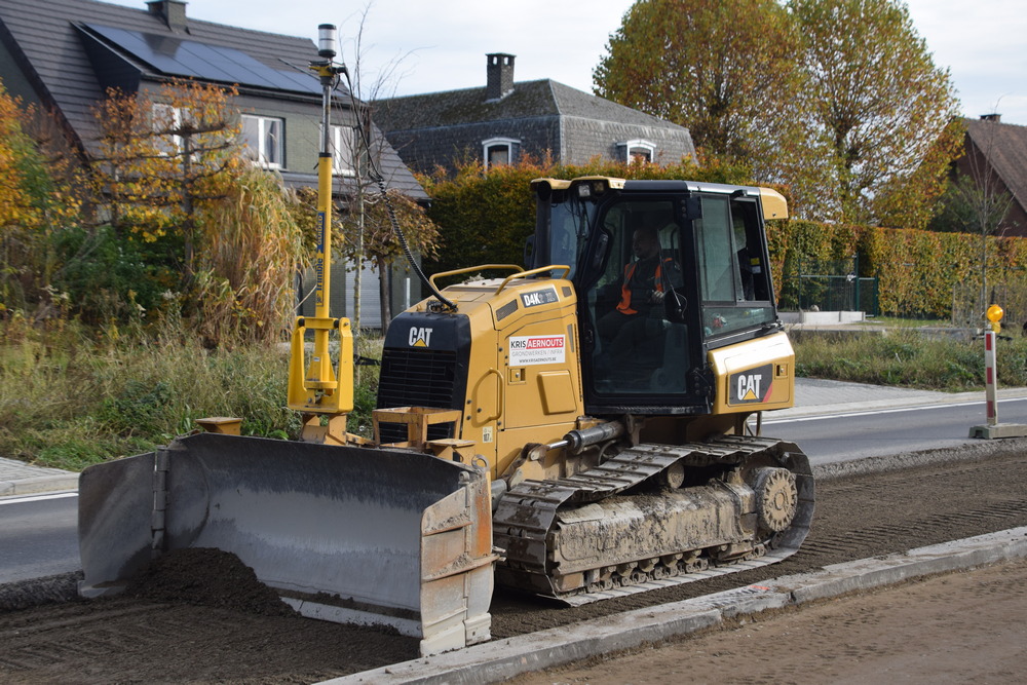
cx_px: 514
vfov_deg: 22.6
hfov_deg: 33.4
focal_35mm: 60
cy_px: 342
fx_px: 1712
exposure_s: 1/1250
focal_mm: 40
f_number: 5
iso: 400
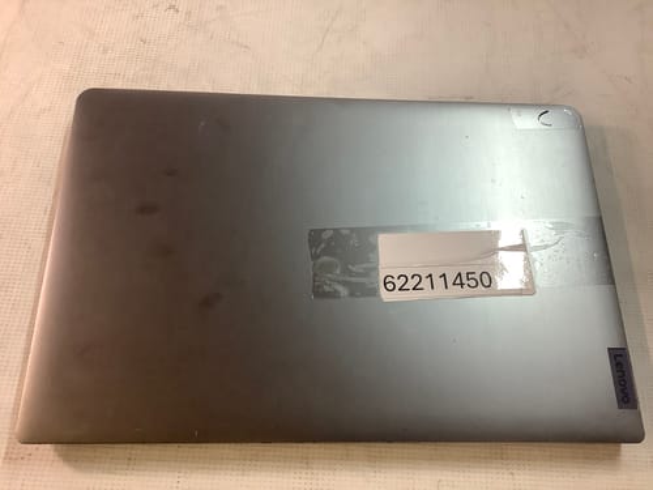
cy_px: 245
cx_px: 326
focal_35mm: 31
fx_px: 585
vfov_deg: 45.4
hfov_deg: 58.4
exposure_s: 1/50
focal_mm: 3.3
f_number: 2.4
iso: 125
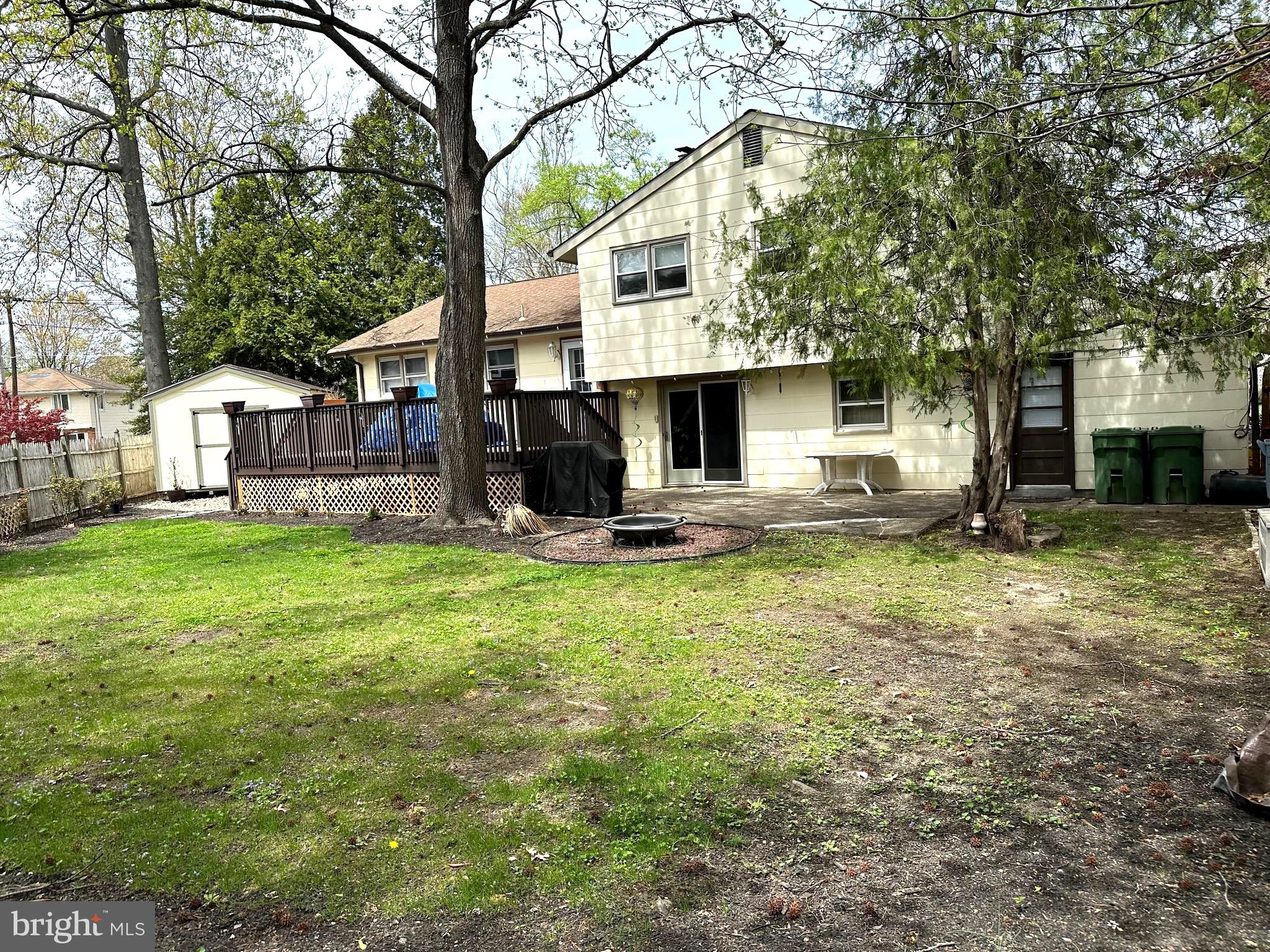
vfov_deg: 56.8
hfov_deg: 71.6
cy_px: 476
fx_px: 881
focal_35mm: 24
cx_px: 635
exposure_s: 1/1988
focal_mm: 6.86
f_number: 1.78
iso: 80
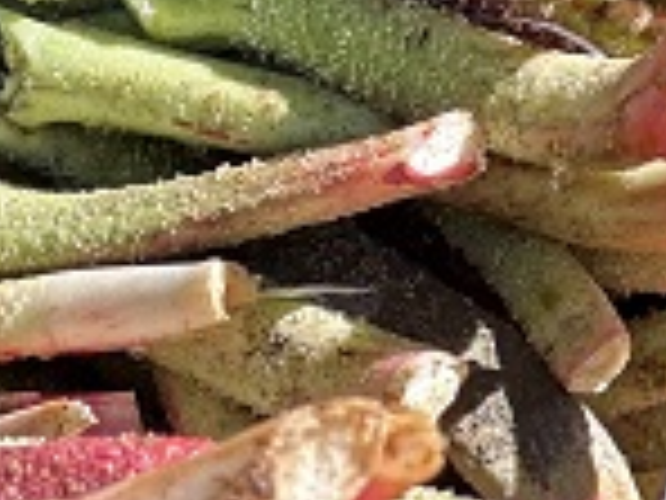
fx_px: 6003
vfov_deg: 4.7
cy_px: -306
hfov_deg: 6.3
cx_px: -9
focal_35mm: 312
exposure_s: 1/121
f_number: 2.8
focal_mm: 9
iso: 32
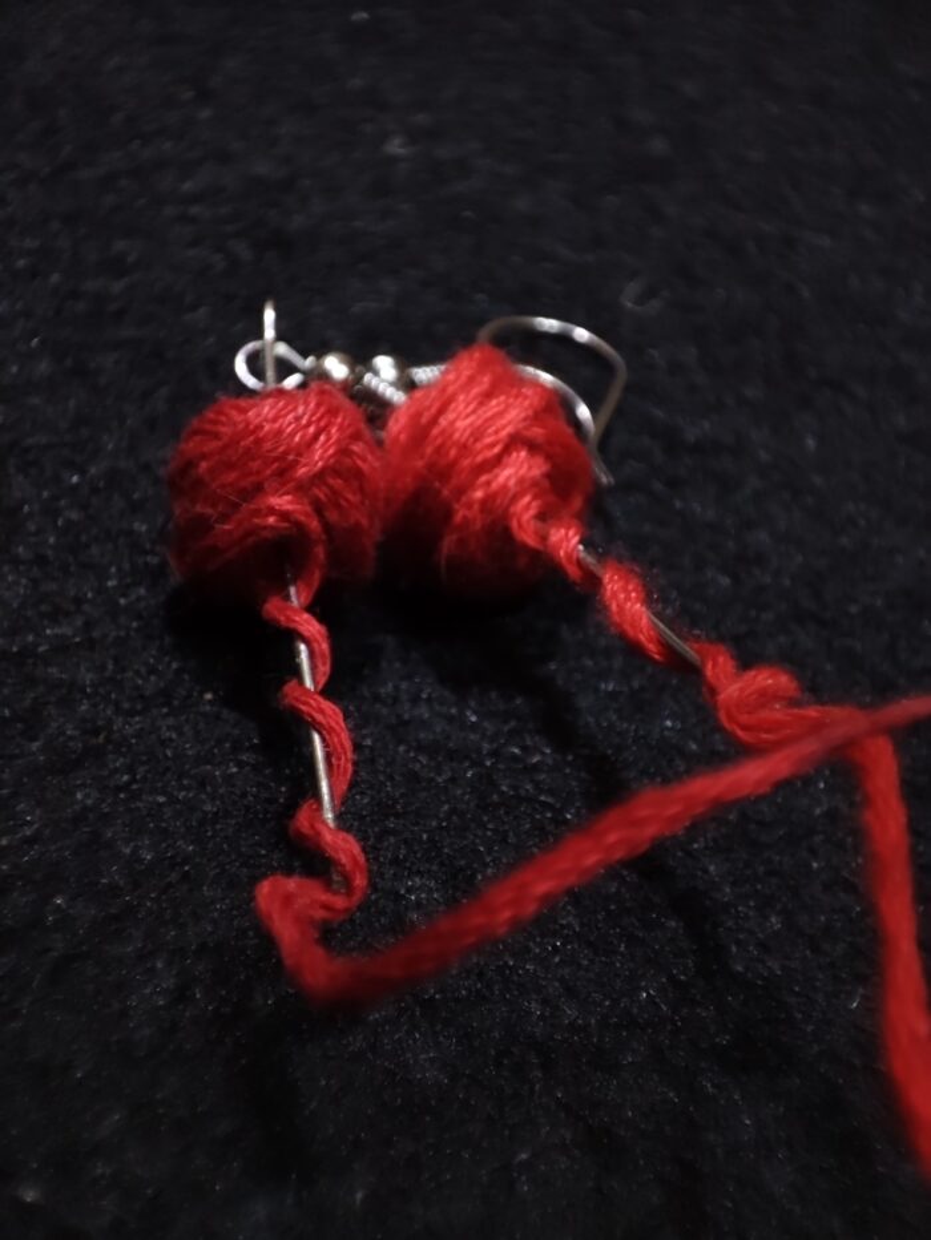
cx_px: 466
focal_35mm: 24
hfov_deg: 56.8
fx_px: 860
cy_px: 620
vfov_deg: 71.6
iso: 320
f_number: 2.4
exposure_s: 1/20
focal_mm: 4.1
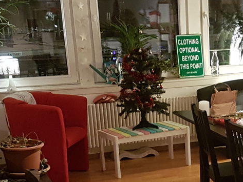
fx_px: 618
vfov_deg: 16.3
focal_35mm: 88
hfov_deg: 21.9
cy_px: 196
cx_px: 207
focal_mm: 4.2
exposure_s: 1/11
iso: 250
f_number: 1.7
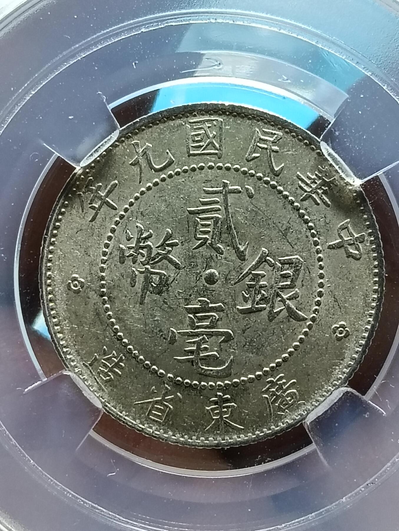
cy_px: 266
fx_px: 1365
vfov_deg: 22.0
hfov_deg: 16.6
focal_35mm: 89
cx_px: 200
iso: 320
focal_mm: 3.98
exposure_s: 1/33.3
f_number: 1.8
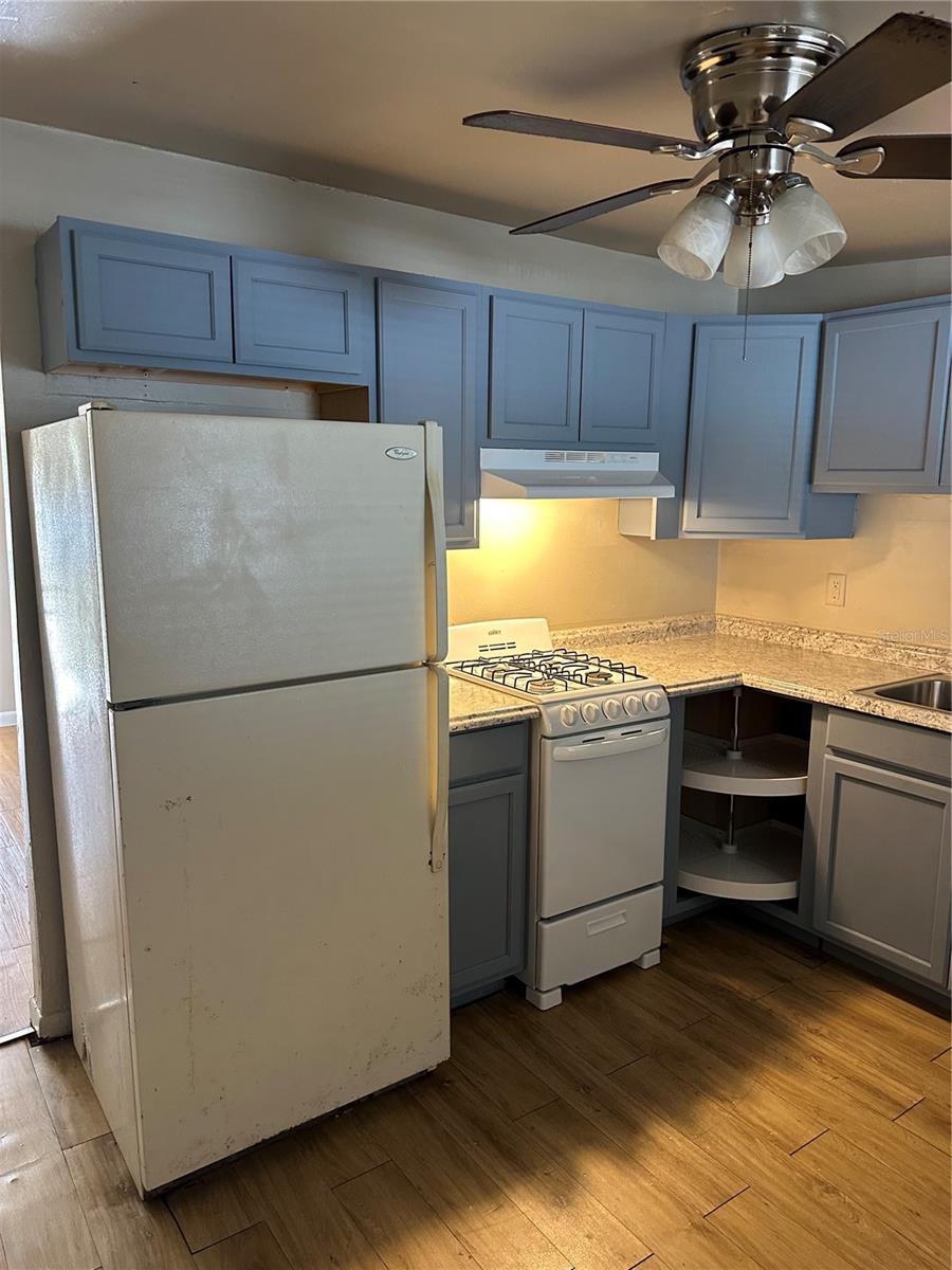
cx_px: 476
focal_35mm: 24
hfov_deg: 56.8
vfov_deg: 71.6
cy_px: 635
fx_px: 880
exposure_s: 1/60
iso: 400
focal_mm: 6.86
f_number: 1.78
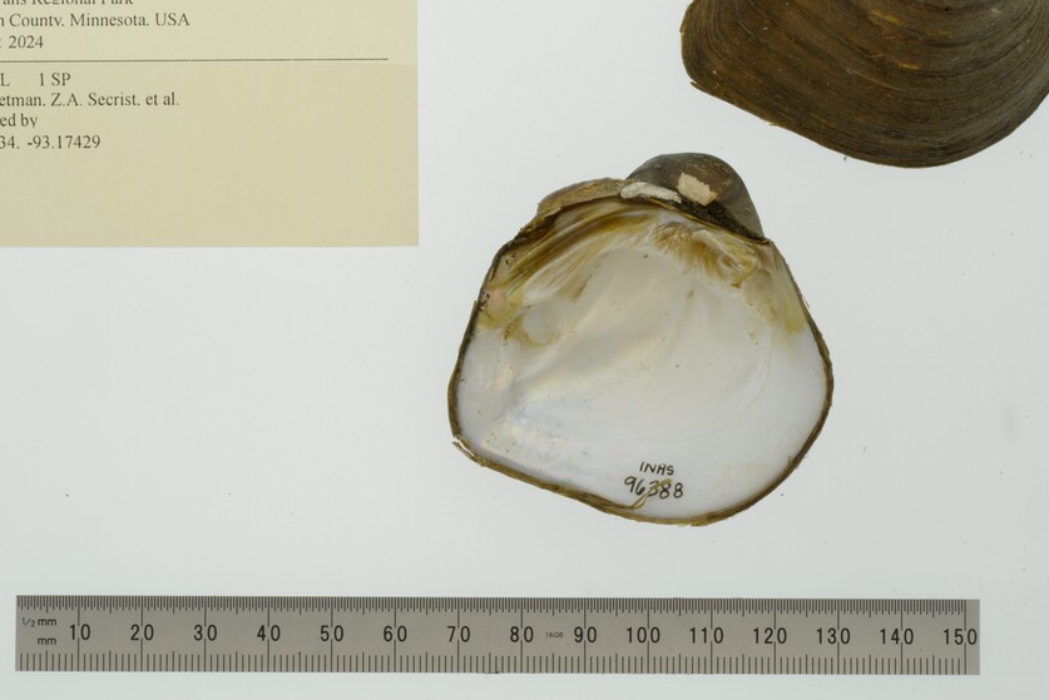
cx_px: 476
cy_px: 235
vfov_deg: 15.9
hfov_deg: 23.6
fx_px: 2507
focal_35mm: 86
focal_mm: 60
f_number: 32
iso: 100
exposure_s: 1/10
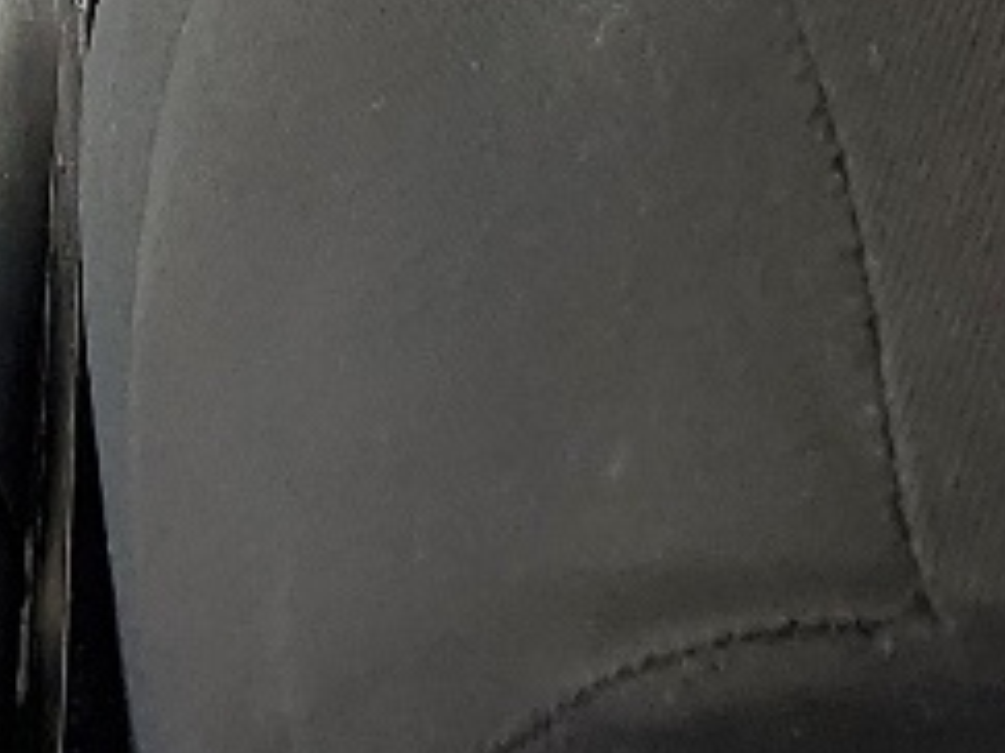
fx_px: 4962
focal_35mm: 171
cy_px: -981
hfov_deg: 11.1
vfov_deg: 8.1
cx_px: -496
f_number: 1.5
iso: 50
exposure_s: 1/127
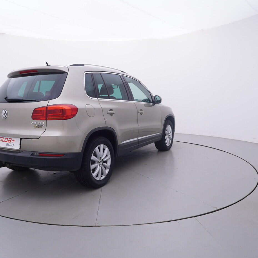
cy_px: 126
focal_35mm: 30
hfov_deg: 54.3
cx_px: 107
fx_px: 250
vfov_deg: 54.6
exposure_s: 1/80
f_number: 5
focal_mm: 15
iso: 200
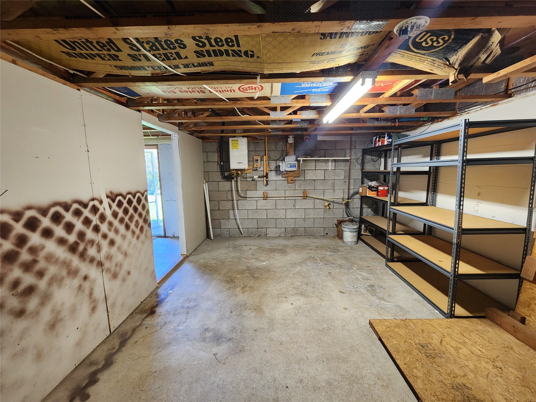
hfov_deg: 106.2
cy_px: 201
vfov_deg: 89.9
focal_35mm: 13
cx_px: 268
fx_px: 201
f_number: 2.2
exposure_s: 1/60
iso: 400
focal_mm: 2.2
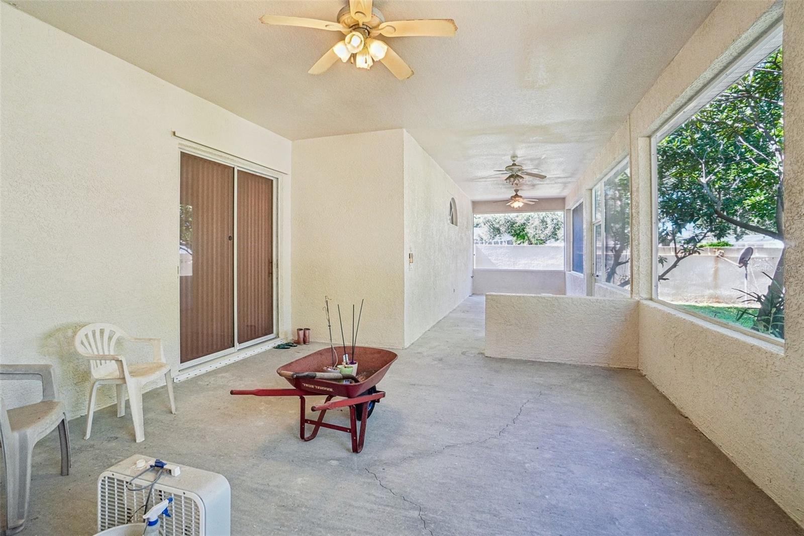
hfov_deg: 95.0
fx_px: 368
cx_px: 402
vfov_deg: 72.0
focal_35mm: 16
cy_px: 268
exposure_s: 1/30
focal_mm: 11
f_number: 8
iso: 640
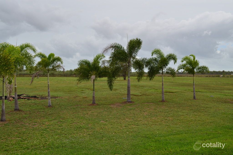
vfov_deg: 39.8
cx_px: 116
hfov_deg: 57.3
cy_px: 78
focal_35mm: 33
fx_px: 213
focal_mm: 22
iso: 200
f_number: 10
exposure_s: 1/320
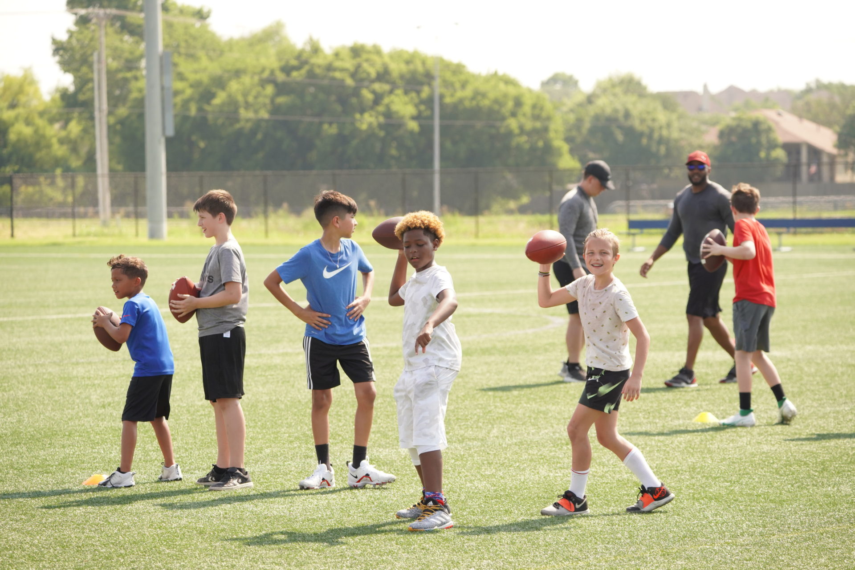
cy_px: 285
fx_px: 3562
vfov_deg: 9.1
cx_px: 428
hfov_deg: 13.7
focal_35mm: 150
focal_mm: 150
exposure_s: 1/1600
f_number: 5.6
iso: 1000
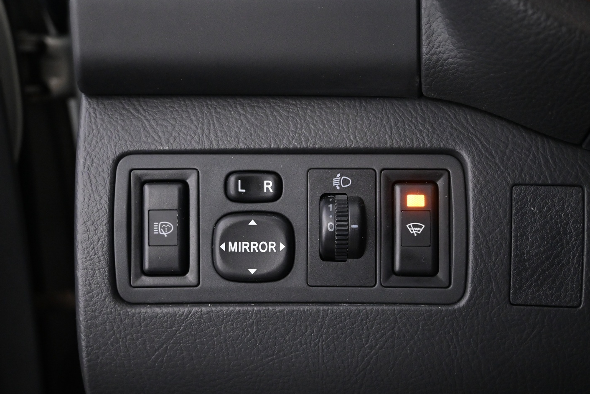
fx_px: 649
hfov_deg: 48.9
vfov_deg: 33.7
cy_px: 215
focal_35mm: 40
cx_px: 296
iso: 2500
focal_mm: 23
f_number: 4.2
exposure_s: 1/20
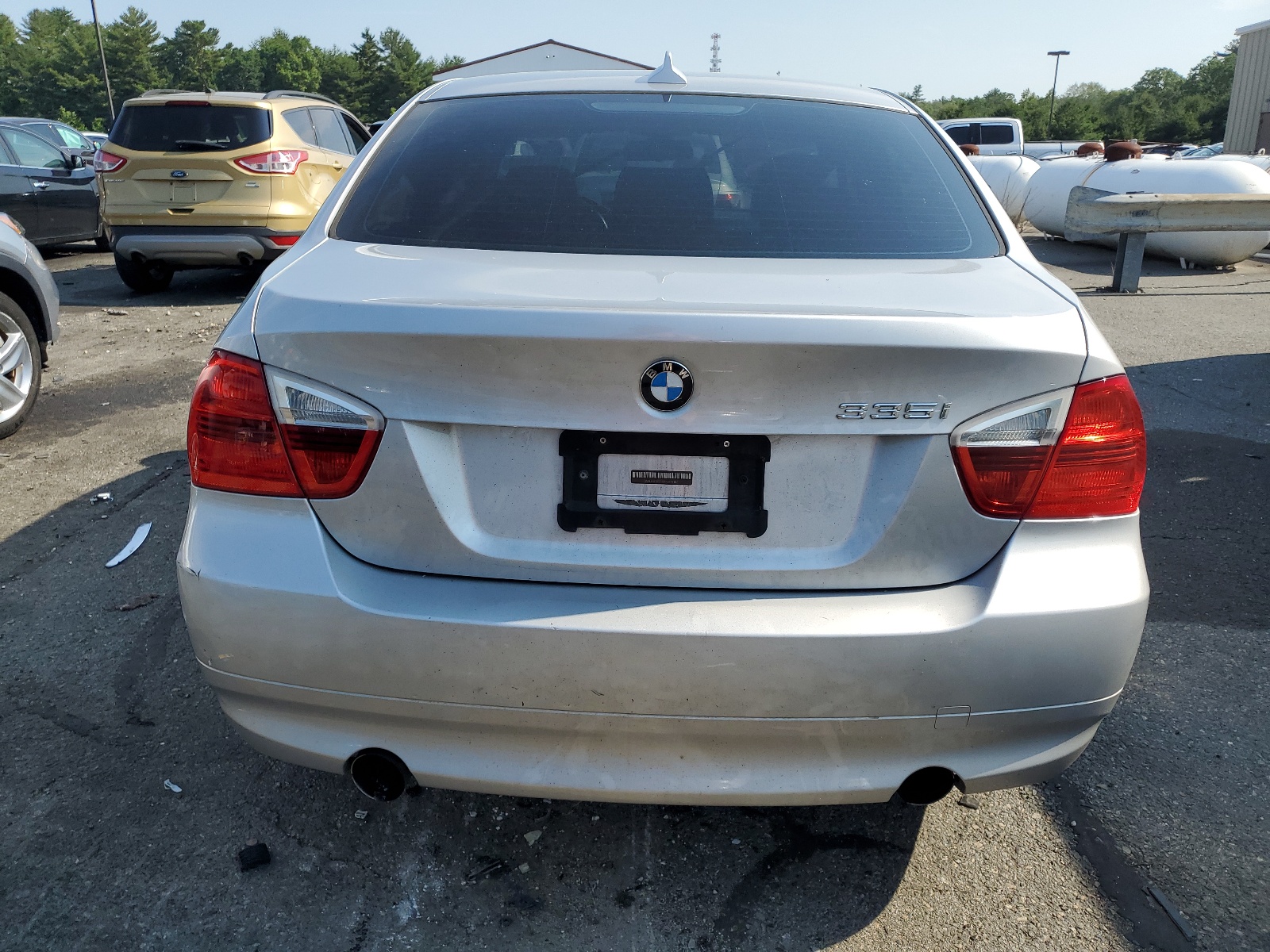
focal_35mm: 26
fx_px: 954
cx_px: 635
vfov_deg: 53.1
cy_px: 476
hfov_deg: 67.3
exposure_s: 1/3333
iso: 50
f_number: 1.5
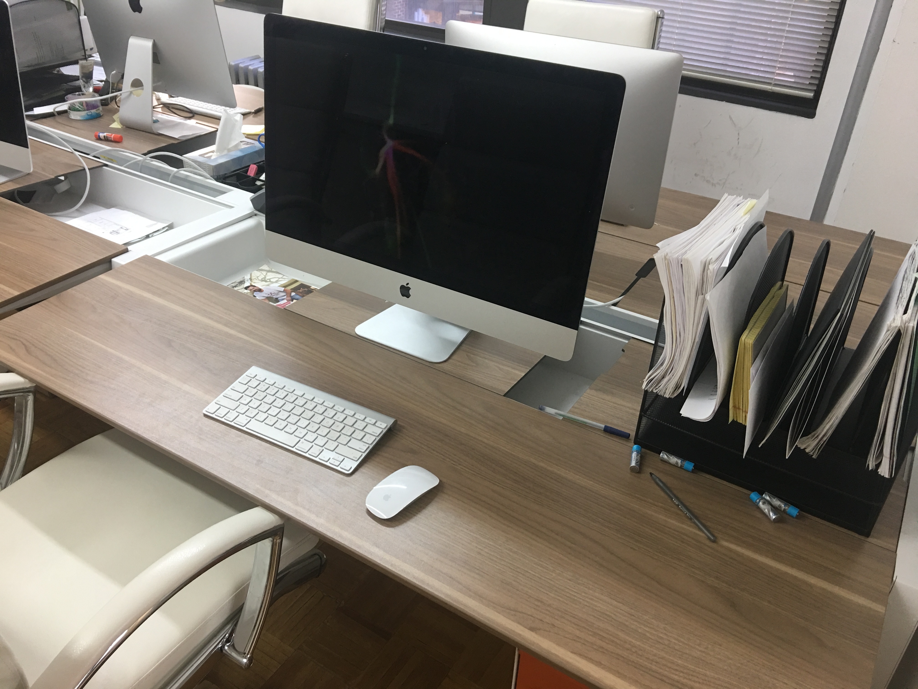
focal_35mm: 29
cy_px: 344
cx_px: 459
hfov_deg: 61.7
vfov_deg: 48.2
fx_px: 769
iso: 50
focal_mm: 4.15
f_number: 2.2
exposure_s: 1/15
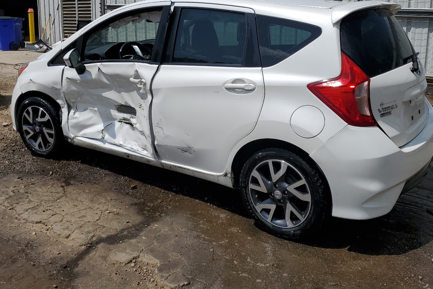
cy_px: 110
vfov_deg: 37.6
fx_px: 421
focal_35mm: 35
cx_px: 241
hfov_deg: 54.3
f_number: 1.5
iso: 50
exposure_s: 1/10000
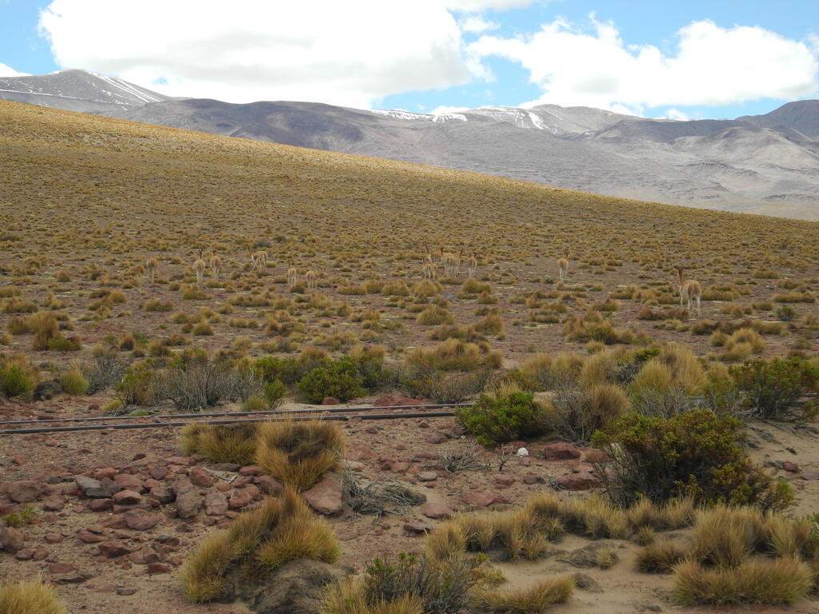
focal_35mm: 76
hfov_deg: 25.7
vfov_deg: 19.4
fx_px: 1798
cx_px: 410
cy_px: 307
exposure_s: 1/640
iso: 100
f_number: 4
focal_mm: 16.3
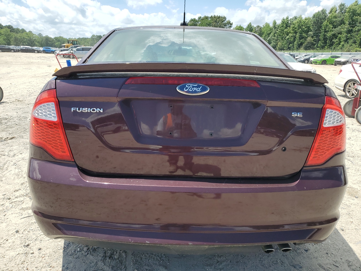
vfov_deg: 53.1
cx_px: 180
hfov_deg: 67.3
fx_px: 271
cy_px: 136
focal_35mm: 26
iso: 50
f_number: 1.5
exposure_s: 1/2500
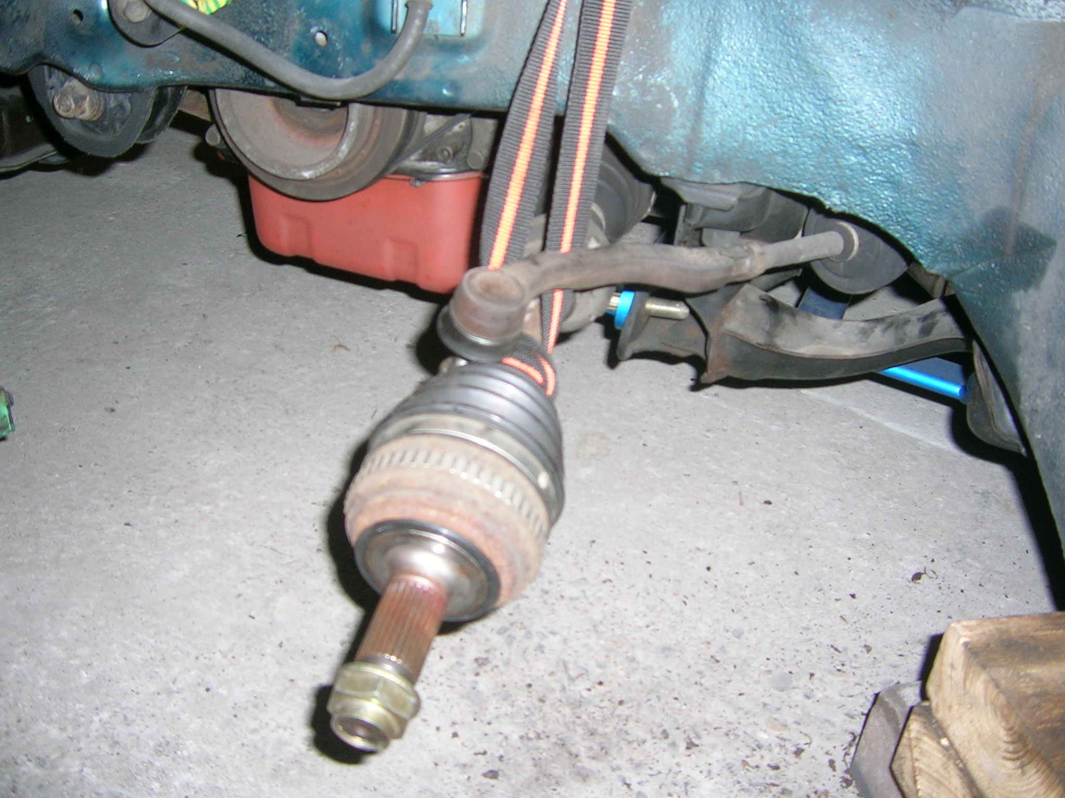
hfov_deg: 52.6
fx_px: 1077
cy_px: 399
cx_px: 532
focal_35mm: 35
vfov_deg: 40.7
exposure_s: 1/60.1
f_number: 2.8
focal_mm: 5.4
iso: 74
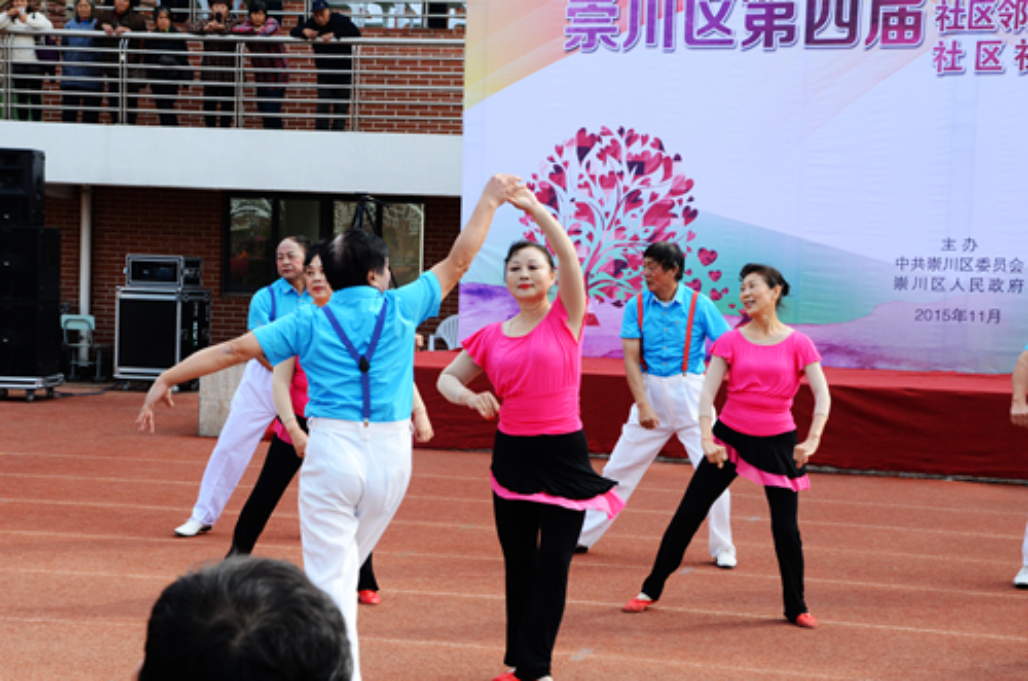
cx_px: 514
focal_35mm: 78
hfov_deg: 26.0
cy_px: 340
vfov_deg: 17.4
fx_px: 2222
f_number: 11
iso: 500
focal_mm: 52
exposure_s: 1/320
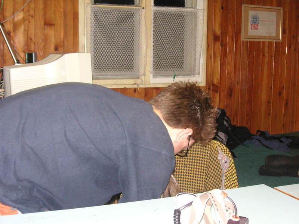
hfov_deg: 38.2
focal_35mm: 50
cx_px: 150
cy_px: 112
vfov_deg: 29.1
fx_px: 432
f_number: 3.4
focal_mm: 8.4
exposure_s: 1/45
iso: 160
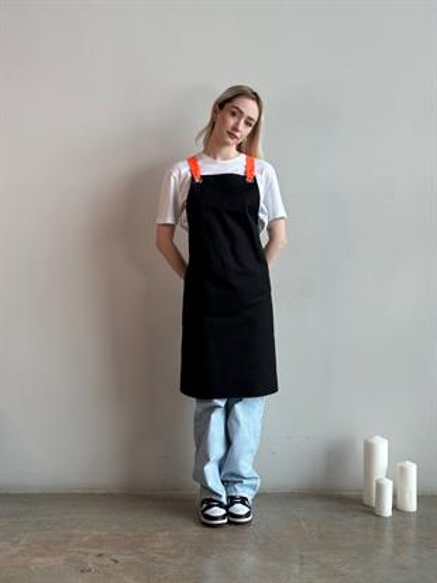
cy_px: 292
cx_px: 218
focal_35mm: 48
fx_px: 808
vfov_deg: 39.6
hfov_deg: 30.3
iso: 50
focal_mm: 6.86
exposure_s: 1/100
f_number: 1.78
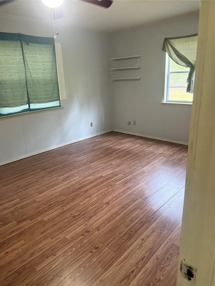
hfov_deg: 56.8
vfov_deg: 71.6
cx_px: 108
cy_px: 143
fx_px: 199
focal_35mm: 24
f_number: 1.78
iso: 640
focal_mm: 6.76
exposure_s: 1/60
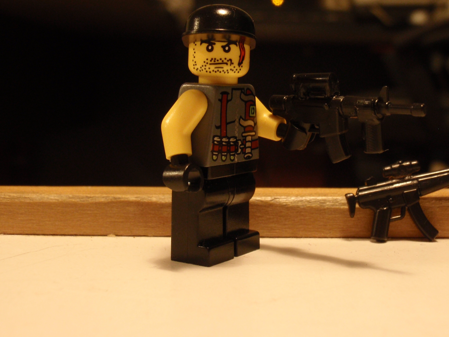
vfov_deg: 26.4
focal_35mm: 55
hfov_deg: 34.9
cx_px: 246
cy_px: 119
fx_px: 713
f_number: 3.9
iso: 125
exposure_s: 1/2
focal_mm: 7.25
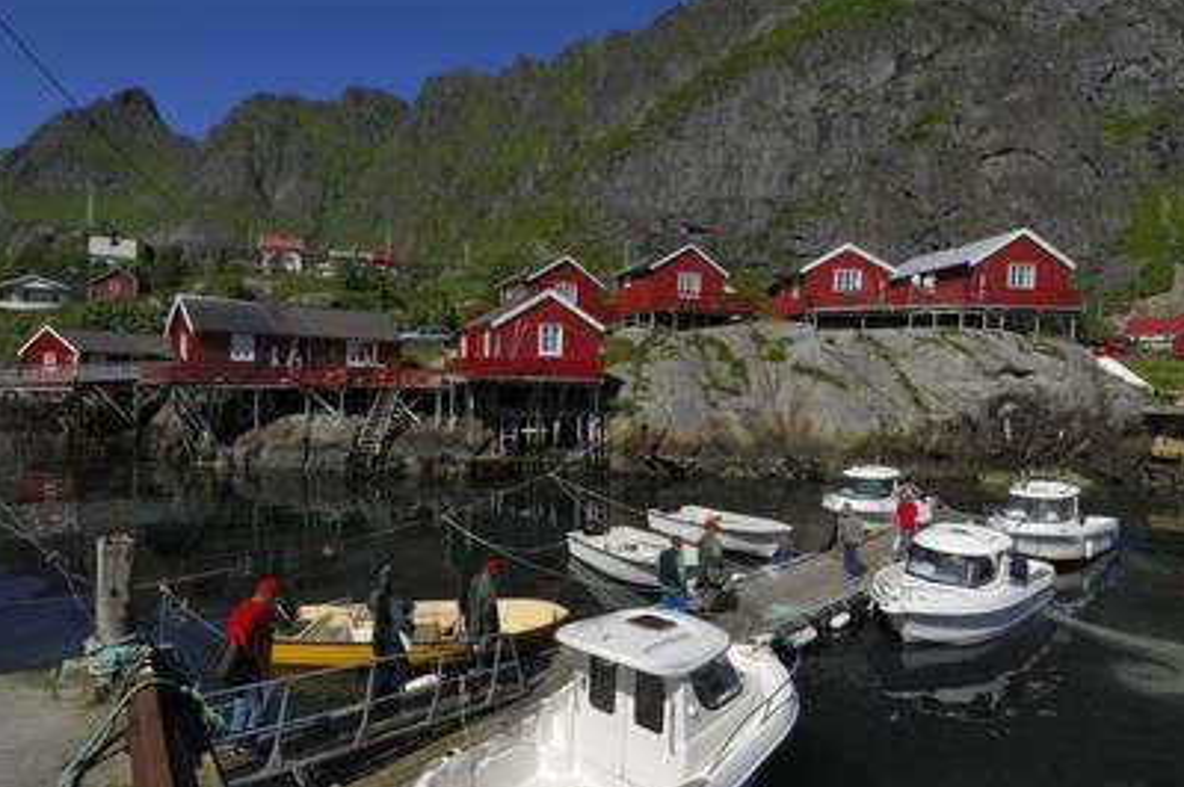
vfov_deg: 60.5
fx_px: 675
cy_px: 396
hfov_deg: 82.5
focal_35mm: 21
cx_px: 591
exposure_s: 1/200
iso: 100
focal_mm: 13
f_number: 13
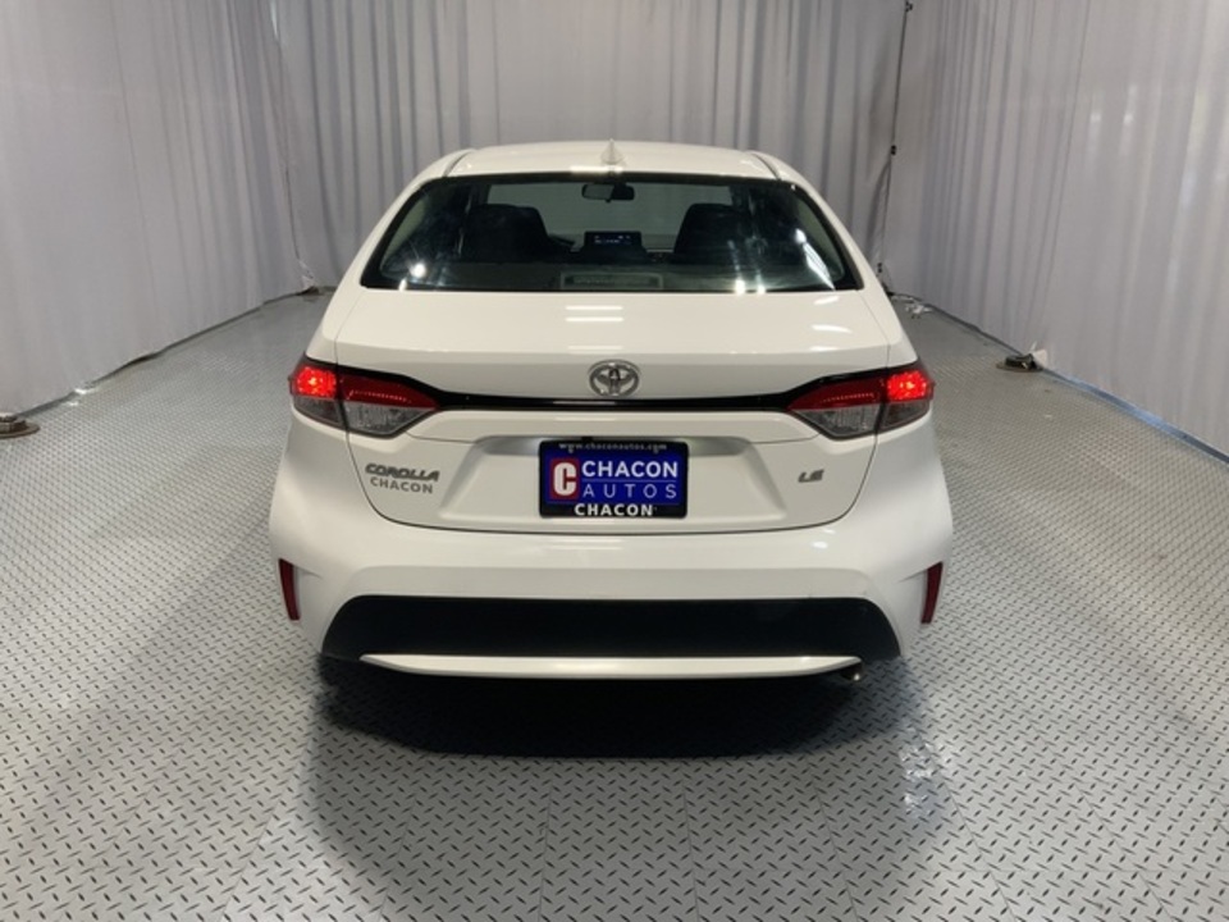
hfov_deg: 61.7
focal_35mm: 29
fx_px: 1030
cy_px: 461
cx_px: 614
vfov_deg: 48.2
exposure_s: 1/120
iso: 50
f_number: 1.8
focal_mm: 3
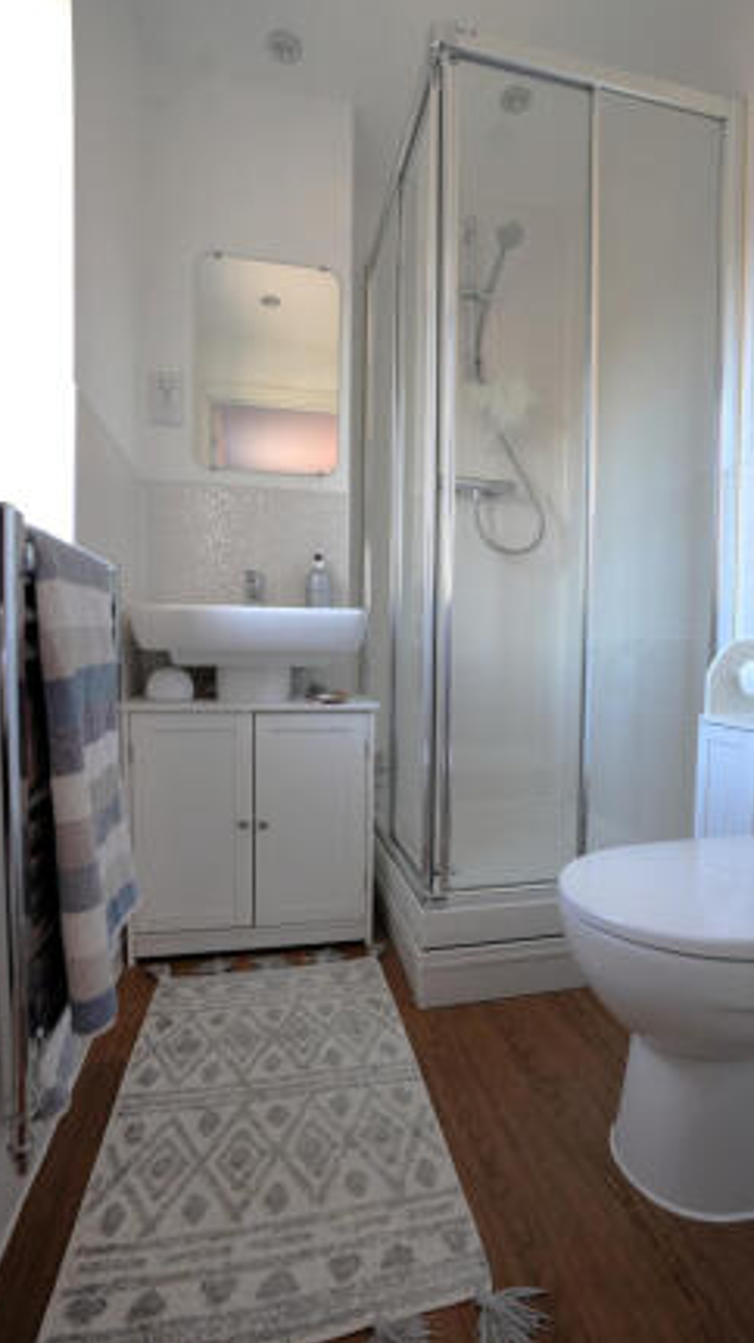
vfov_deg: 96.0
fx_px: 605
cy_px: 672
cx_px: 410
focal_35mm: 17
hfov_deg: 63.7
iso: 1000
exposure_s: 1/60
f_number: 5.6
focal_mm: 16
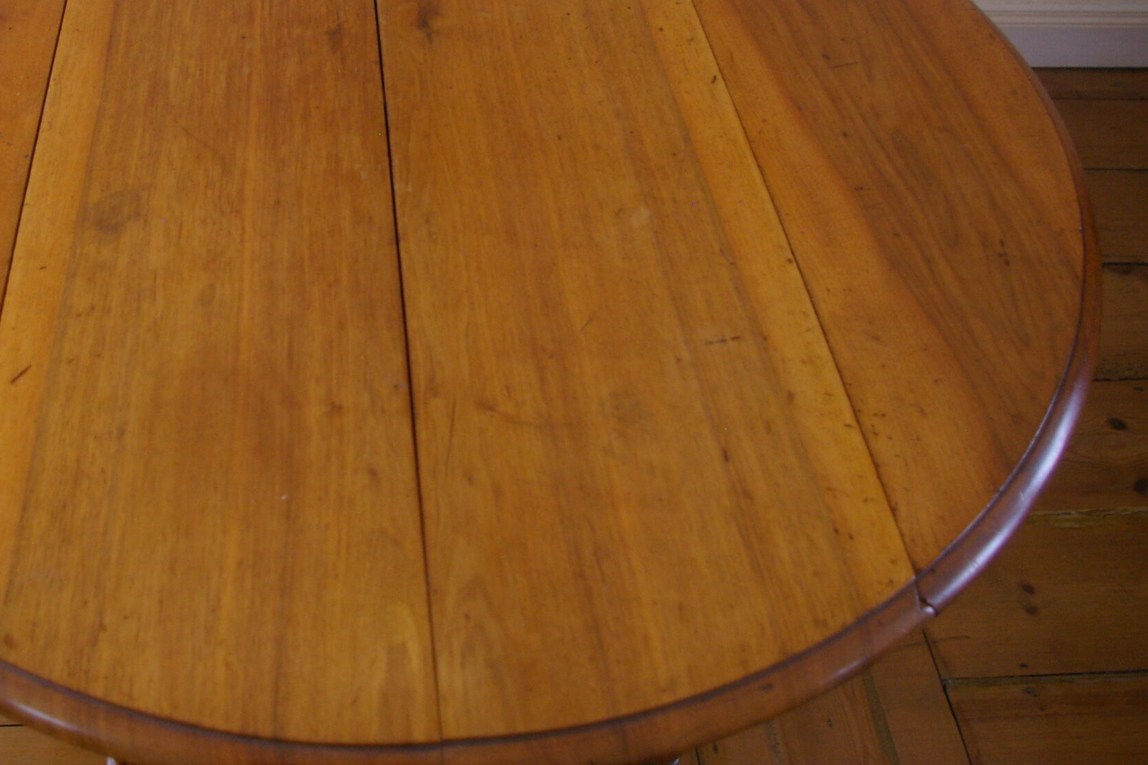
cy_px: 262
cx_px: 380
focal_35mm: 39
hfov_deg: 48.7
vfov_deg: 33.9
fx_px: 1244
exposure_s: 1/20
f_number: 3.5
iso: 800
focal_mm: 18
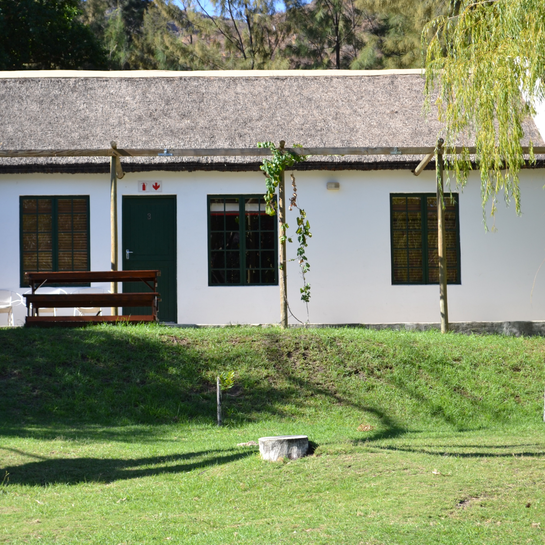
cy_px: 271
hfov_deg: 19.4
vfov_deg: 19.5
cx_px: 180
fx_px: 1585
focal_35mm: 89
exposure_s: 1/160
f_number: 6.3
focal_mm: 46
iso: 100
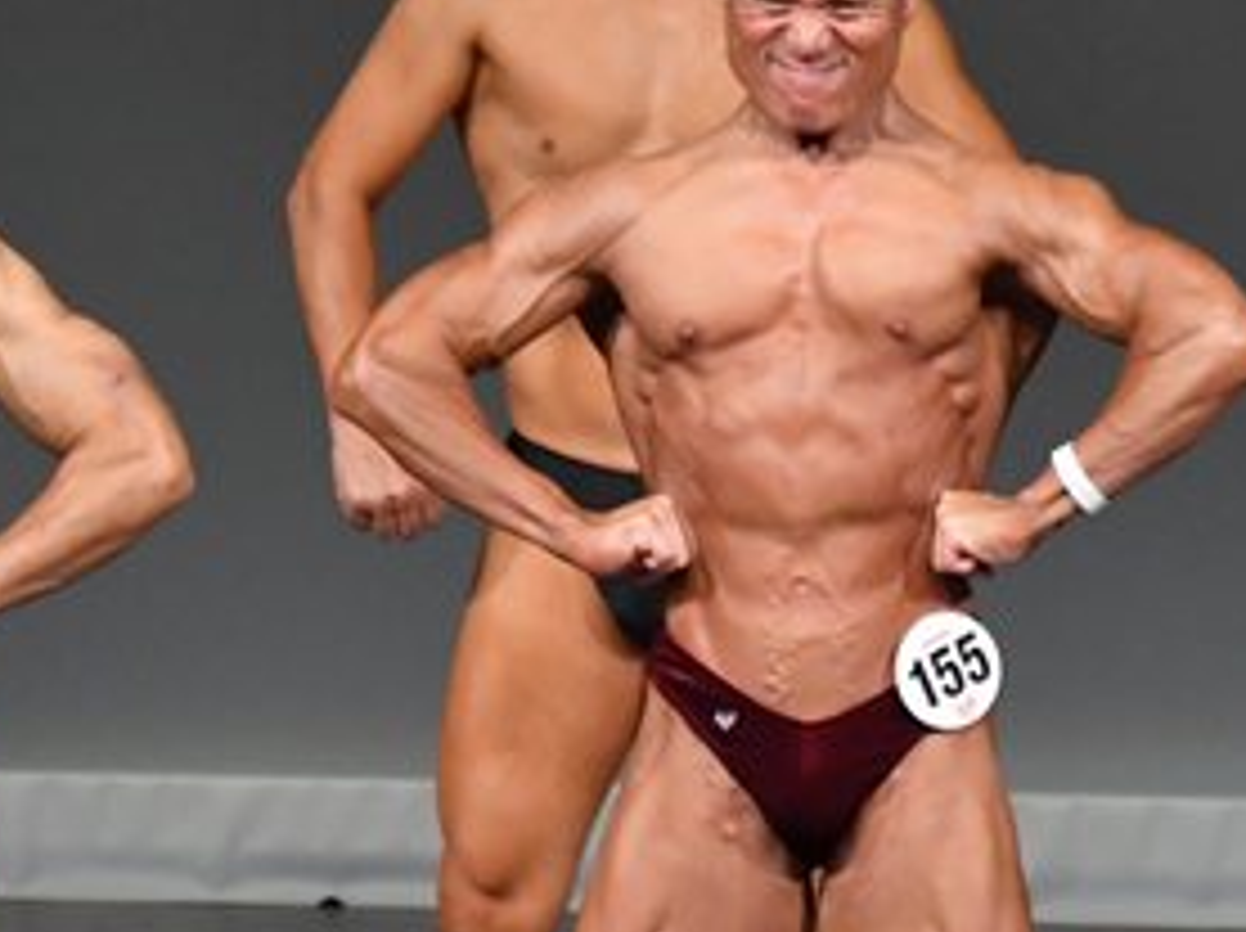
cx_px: 744
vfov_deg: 1.6
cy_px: 797
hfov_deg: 2.1
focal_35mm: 929
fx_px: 33396
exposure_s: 1/400
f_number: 5.6
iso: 4000
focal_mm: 230
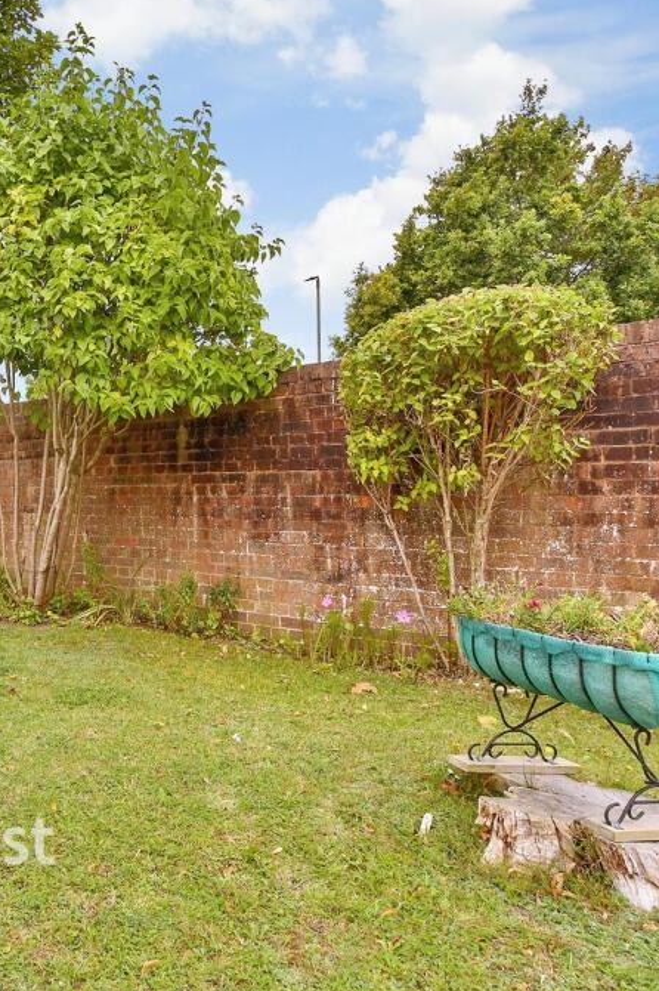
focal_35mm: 26
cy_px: 495
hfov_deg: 44.3
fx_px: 715
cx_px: 46
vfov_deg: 69.4
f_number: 8
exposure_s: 1/40
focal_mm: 11.5
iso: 160
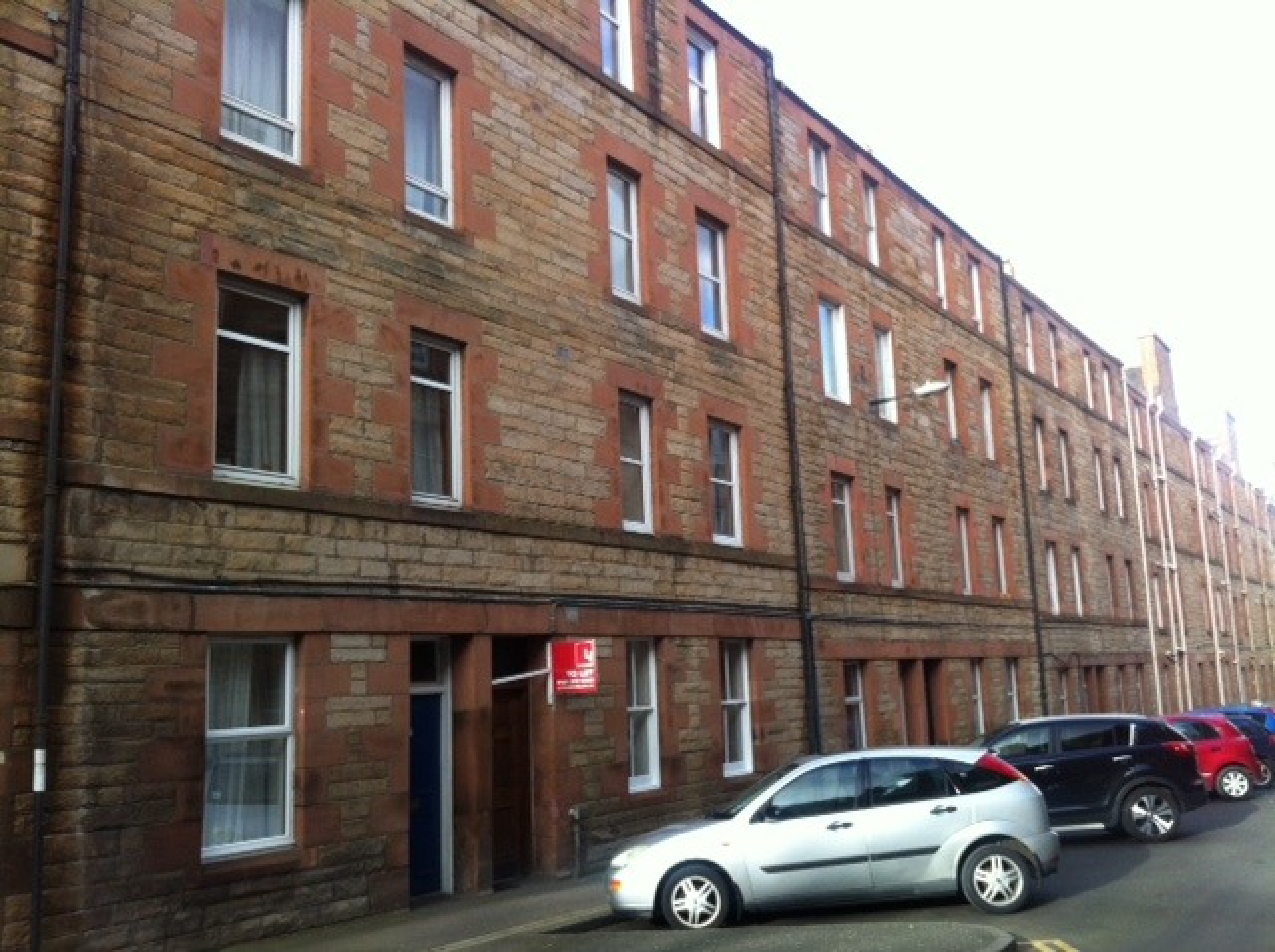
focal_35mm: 35
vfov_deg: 40.6
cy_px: 476
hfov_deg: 52.7
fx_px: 1287
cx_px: 638
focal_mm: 3.85
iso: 80
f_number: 2.8
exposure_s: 1/168
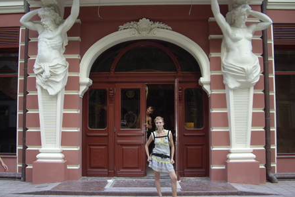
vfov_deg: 33.4
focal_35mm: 40
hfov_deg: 48.4
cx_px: 147
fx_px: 328
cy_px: 106
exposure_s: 1/80
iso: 100
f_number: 2.8
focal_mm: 7.9
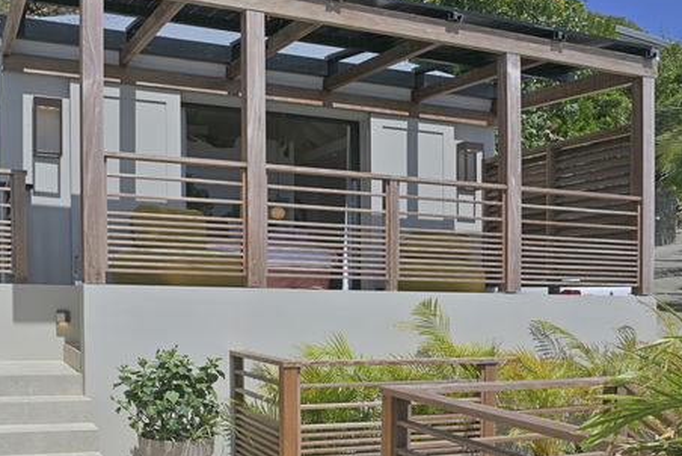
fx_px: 713
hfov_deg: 51.1
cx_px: 321
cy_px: 251
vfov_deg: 35.4
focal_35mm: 38
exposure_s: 1/800
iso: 320
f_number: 13
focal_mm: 31.5
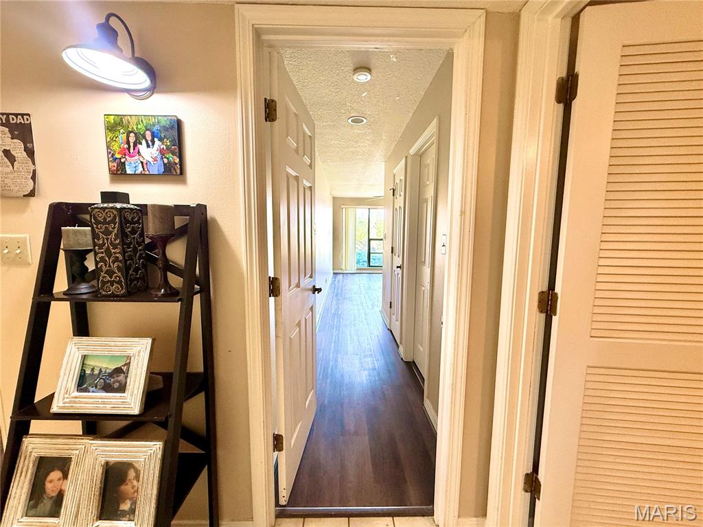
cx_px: 352
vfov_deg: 85.7
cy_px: 264
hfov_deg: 102.1
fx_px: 284
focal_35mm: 14
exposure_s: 1/120
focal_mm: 2.22
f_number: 2.2
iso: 200
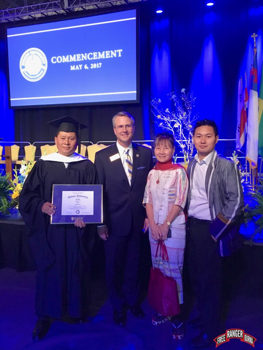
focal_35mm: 29
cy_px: 175
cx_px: 132
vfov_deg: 61.7
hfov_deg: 48.2
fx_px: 294
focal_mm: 4.15
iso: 320
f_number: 2.2
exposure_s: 1/15
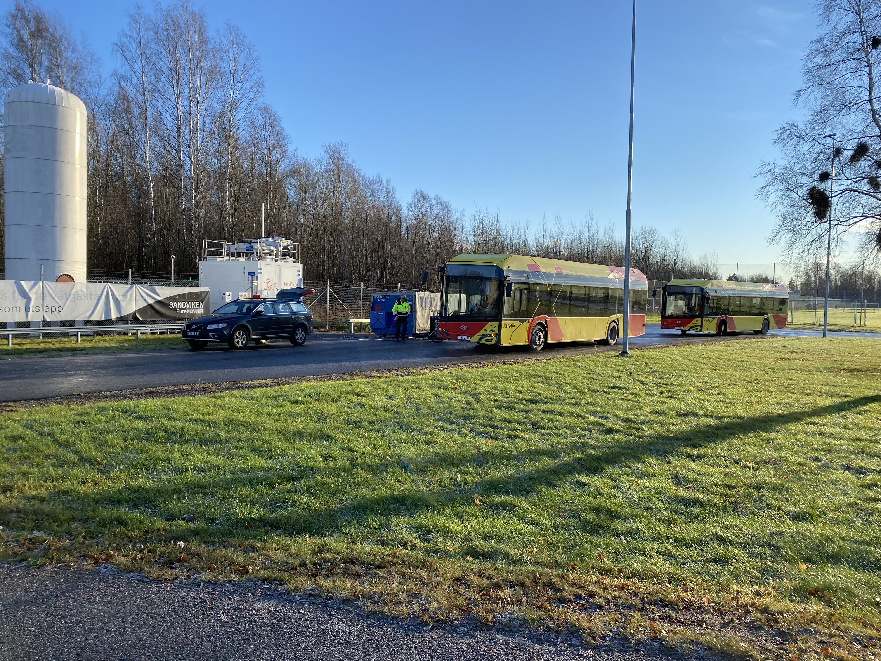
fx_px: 662
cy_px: 330
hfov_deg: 67.3
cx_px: 440
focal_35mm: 26
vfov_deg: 53.1
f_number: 1.8
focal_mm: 4.25
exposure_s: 1/1429
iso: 32
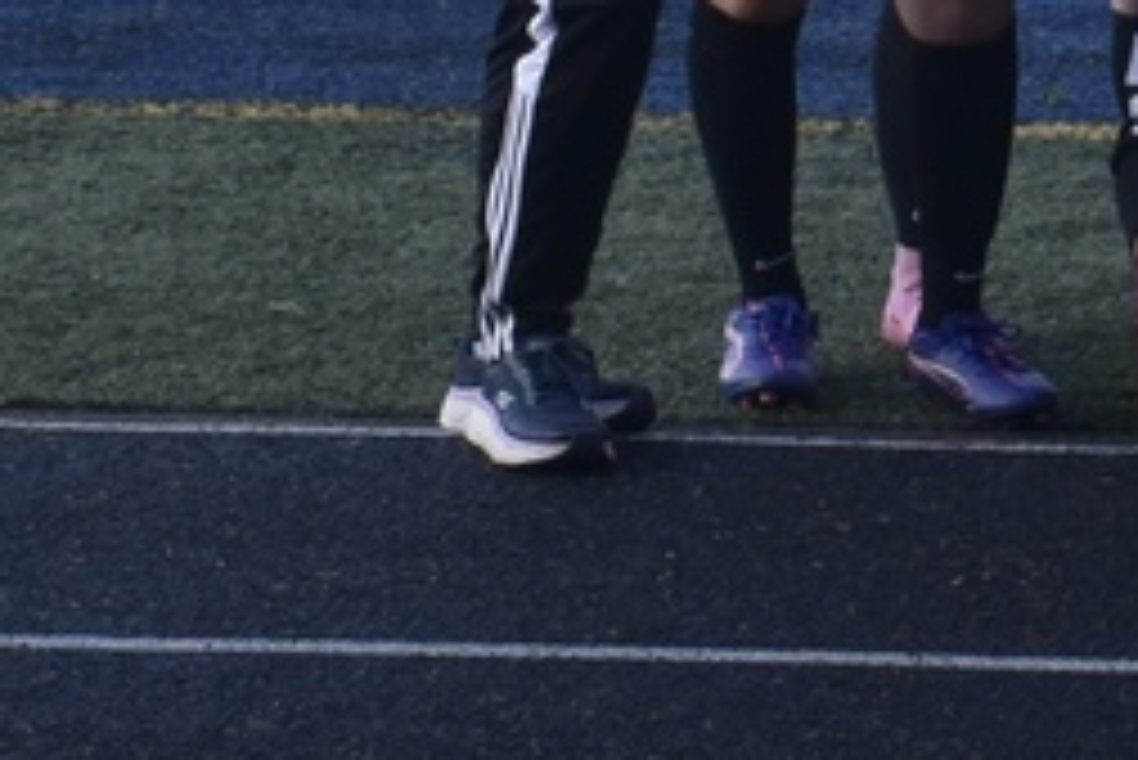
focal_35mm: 164
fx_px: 5188
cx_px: 2227
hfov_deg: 11.4
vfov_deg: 8.0
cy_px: -717
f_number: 8
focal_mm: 27
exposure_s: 1/250
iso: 320
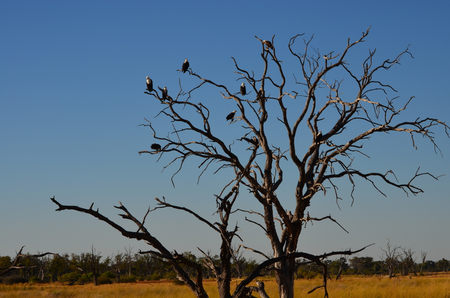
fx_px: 1347
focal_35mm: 108
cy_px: 149
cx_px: 225
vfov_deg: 12.6
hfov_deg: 19.0
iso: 100
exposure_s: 1/200
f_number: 13
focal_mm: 72
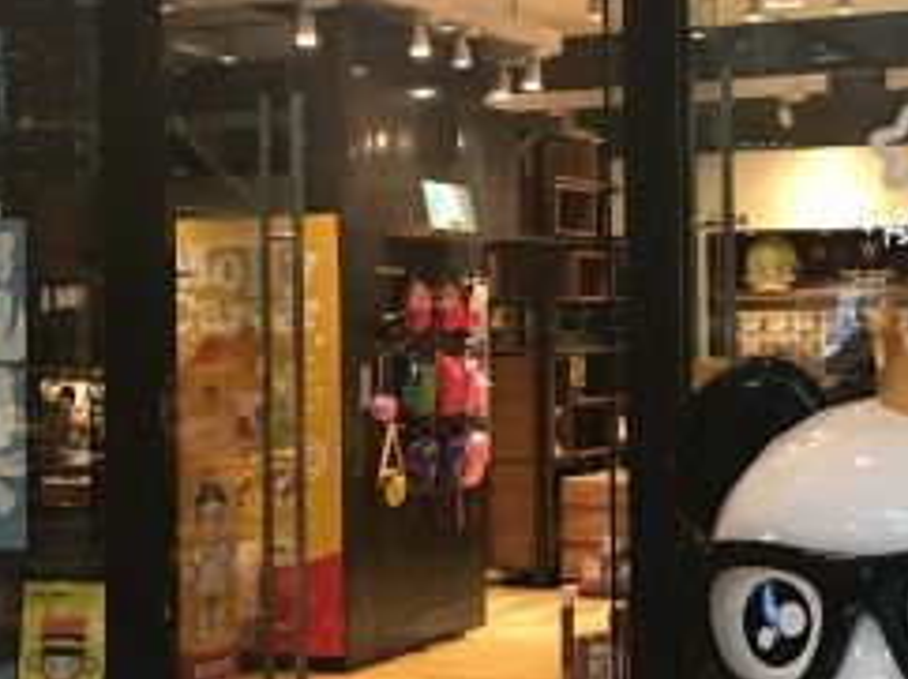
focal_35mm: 81
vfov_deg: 18.2
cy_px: 291
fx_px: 2123
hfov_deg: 24.1
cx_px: 548
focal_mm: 3.99
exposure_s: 1/33
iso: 40
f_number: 1.8
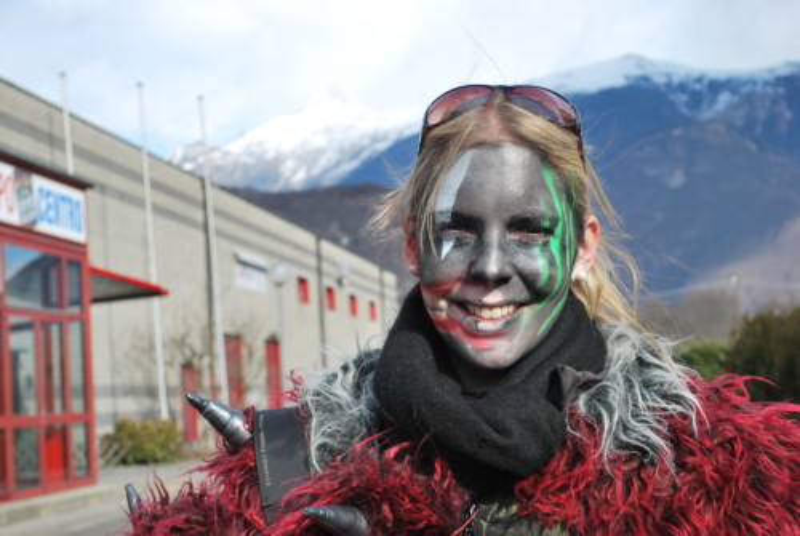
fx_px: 1502
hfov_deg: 29.8
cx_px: 400
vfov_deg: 20.2
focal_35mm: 68
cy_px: 268
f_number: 7.1
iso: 100
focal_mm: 45
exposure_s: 1/200
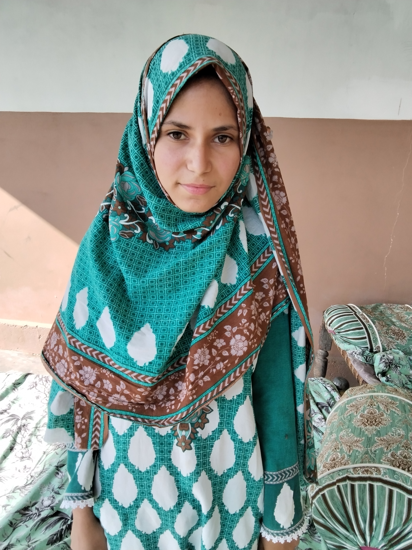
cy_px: 275
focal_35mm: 26
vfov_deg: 67.3
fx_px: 413
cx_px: 206
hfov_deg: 53.1
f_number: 2
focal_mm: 2.78
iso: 50
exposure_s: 1/500
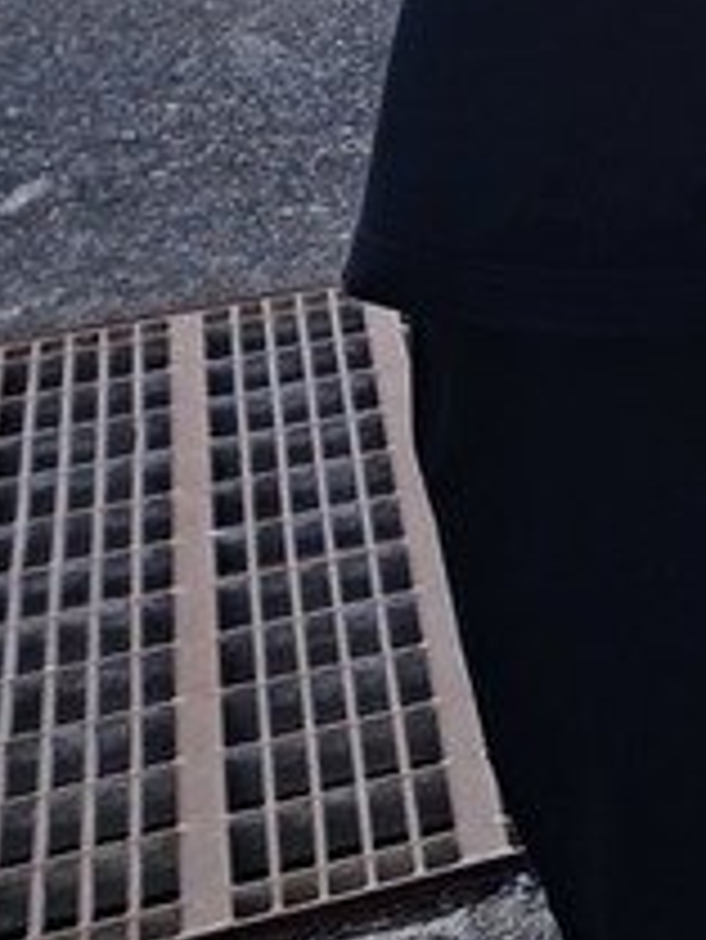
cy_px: -225
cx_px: 1403
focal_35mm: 98
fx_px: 2662
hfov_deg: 13.1
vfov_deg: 18.8
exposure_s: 1/145
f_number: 1.8
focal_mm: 5.23
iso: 50
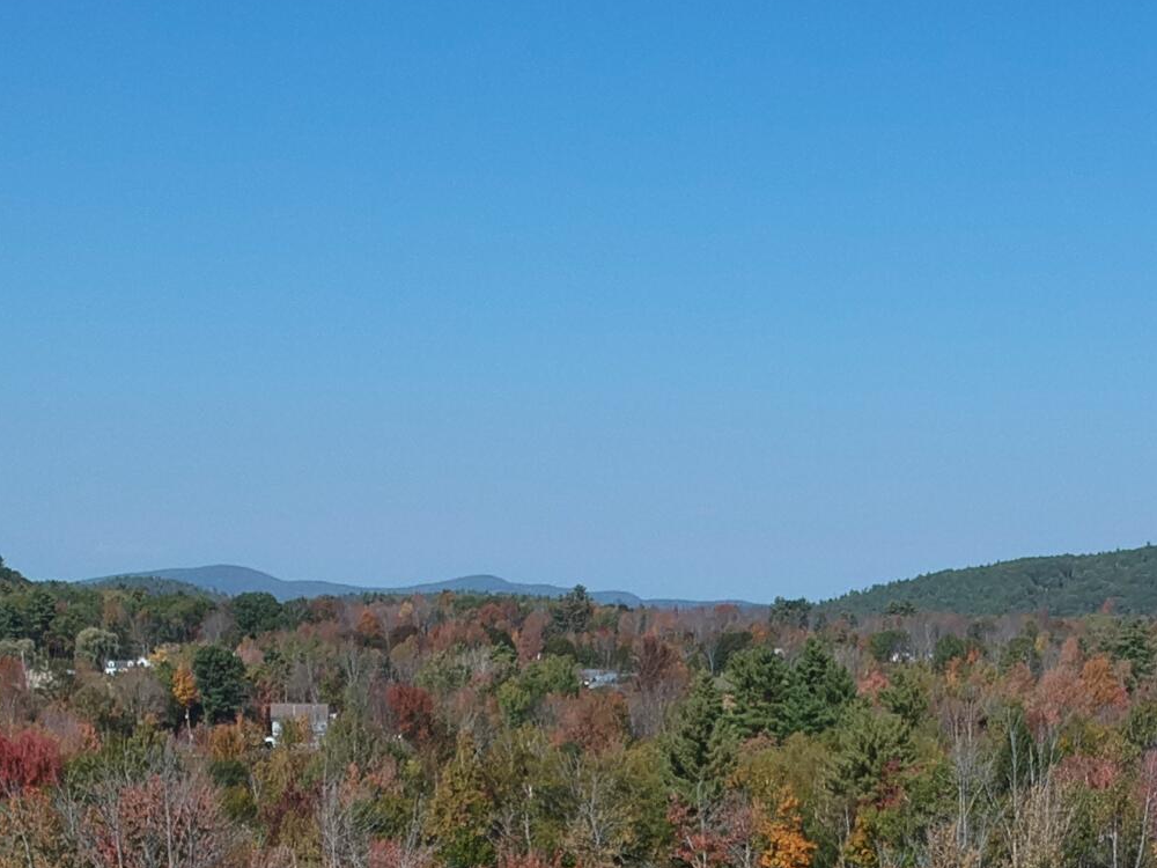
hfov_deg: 25.5
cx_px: 933
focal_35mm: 75
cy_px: 1230
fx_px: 2507
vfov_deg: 17.9
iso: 100
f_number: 2.6
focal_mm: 4.49
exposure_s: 1/1600
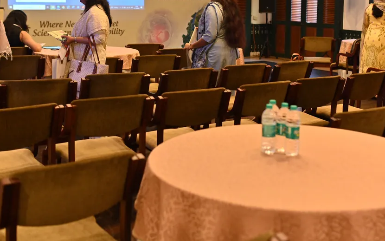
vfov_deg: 23.2
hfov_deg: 36.9
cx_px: 211
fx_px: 577
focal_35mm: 55
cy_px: 47
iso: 800
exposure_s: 1/100
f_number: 2
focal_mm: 35
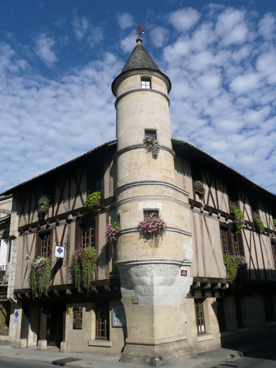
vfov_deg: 60.0
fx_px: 319
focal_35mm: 30
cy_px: 184
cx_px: 138
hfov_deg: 46.8
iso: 100
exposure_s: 1/250
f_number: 8
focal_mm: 4.9
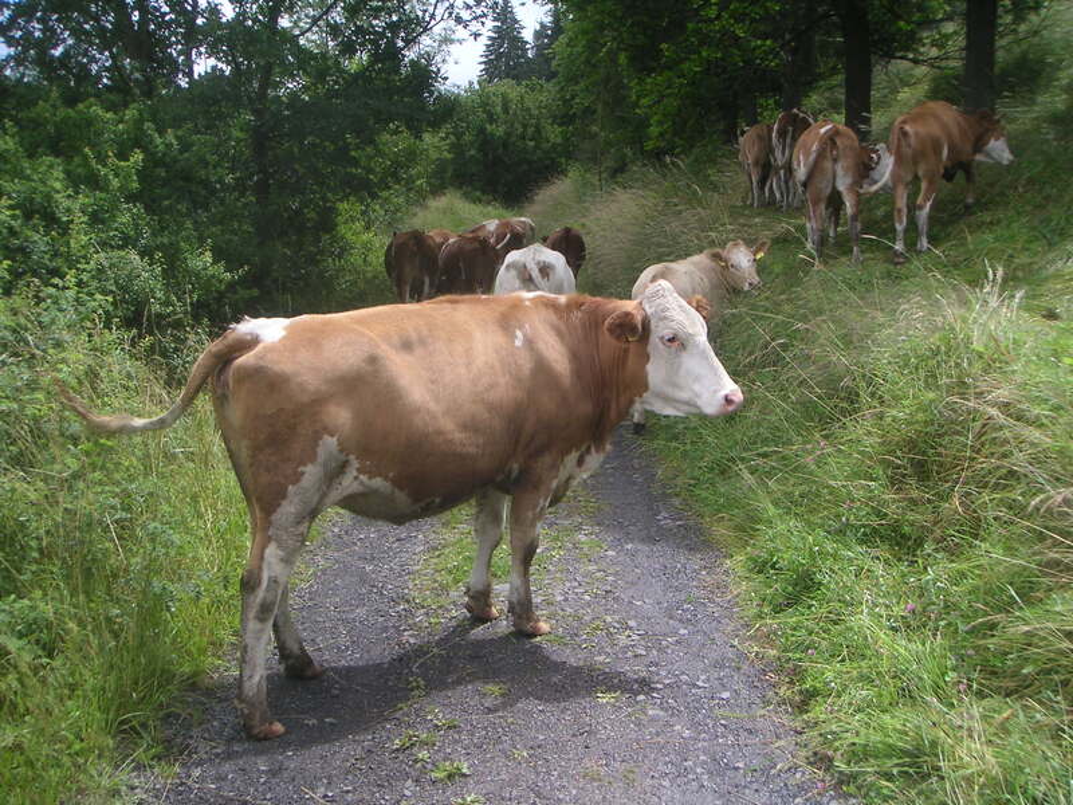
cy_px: 402
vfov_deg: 37.7
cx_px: 536
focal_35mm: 38
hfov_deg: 49.0
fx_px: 1178
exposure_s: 1/250
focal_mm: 6
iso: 50
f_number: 2.8
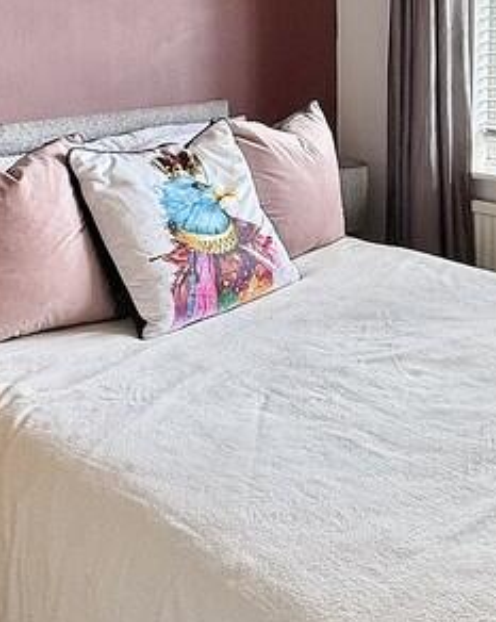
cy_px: 132
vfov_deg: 37.5
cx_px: 392
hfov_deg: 30.7
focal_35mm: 48
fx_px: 882
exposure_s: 1/100
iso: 80
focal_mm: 2.22
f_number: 2.2
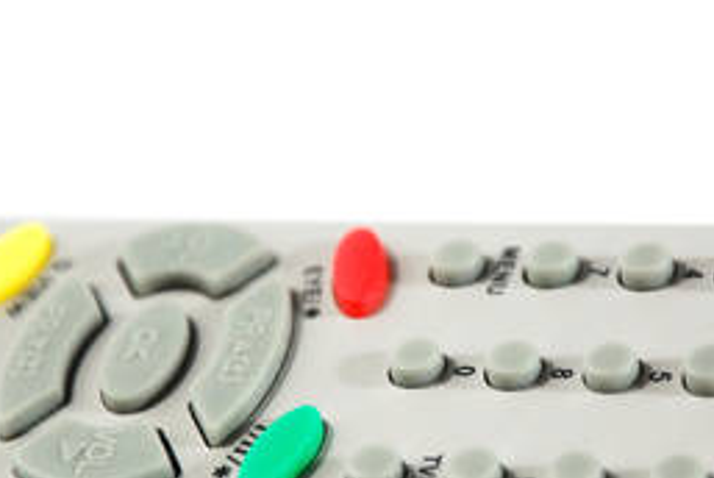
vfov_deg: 6.2
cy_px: 274
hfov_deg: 9.2
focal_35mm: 223
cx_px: 497
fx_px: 4425
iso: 400
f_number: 4.5
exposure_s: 1/30
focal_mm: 85
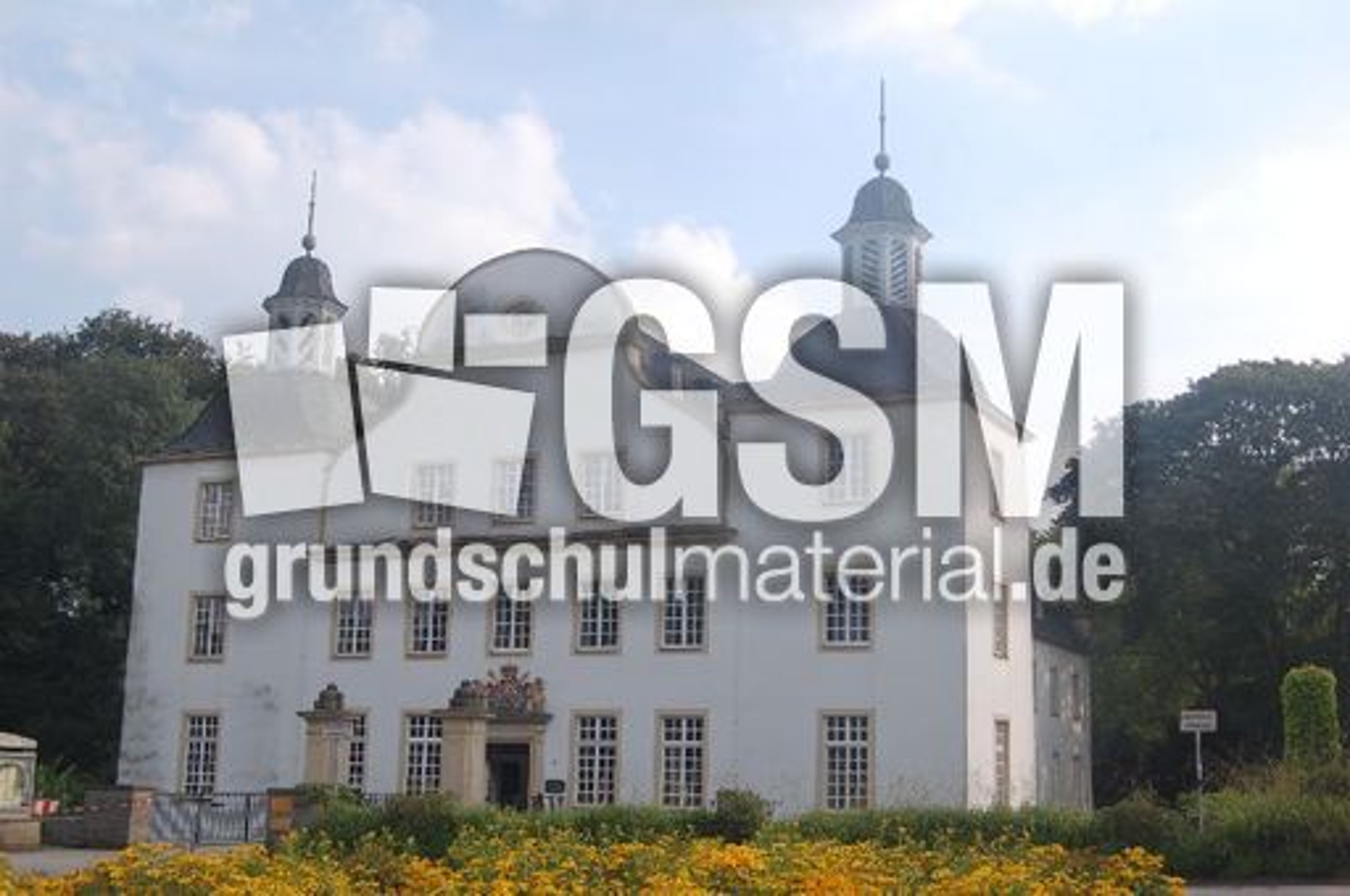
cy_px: 448
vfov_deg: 28.9
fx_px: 1742
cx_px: 675
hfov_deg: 42.4
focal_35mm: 46
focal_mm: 31
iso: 200
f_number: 9
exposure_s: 1/320
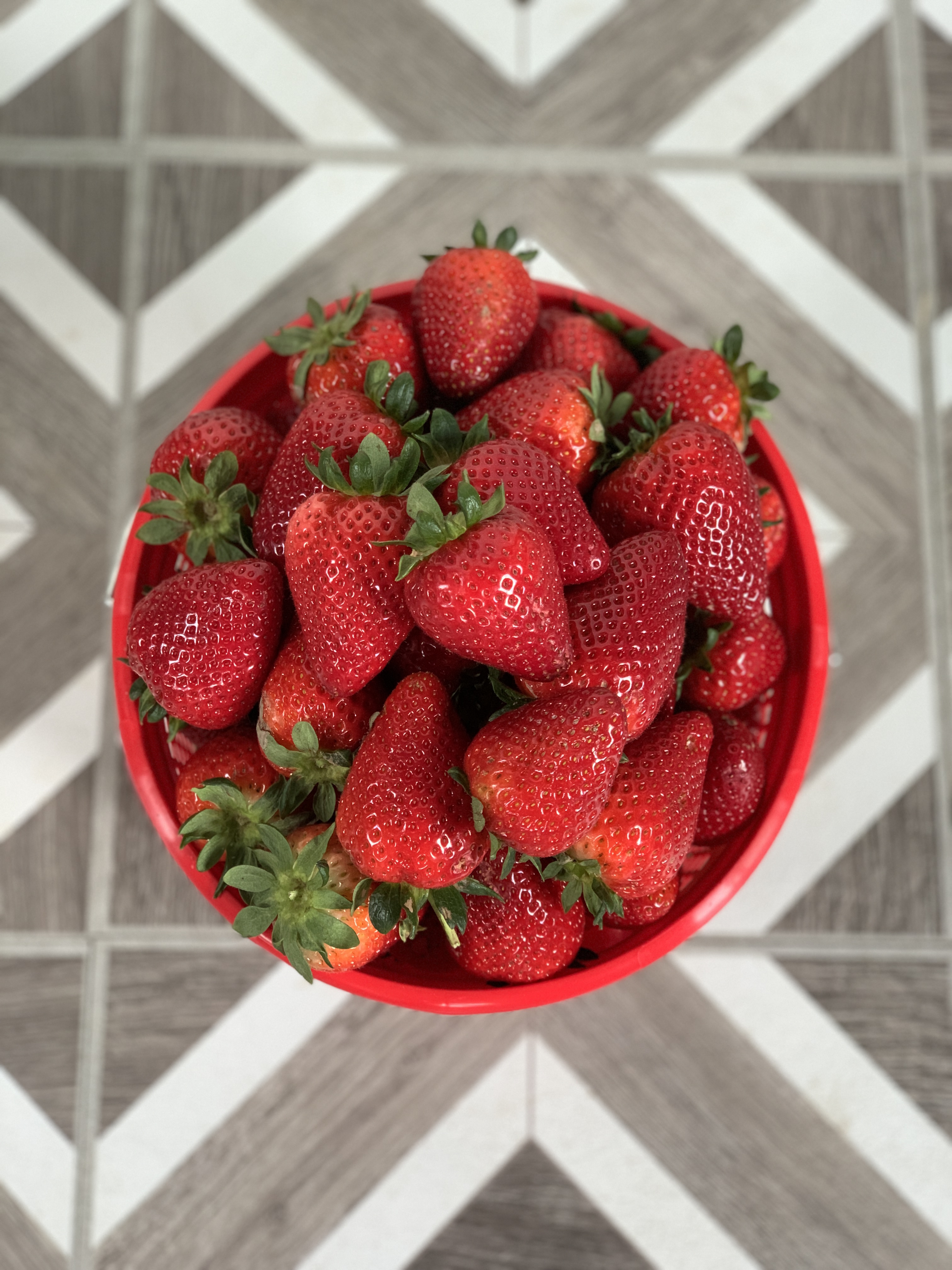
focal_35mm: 52
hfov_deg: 28.0
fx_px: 1907
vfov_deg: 36.8
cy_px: 635
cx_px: 476
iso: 125
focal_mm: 6
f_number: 2.4
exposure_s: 1/61
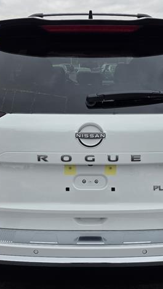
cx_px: 90
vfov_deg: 58.0
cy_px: 143
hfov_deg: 34.6
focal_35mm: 34
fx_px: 262
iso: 80
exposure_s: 1/1250
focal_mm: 6.3
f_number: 1.7
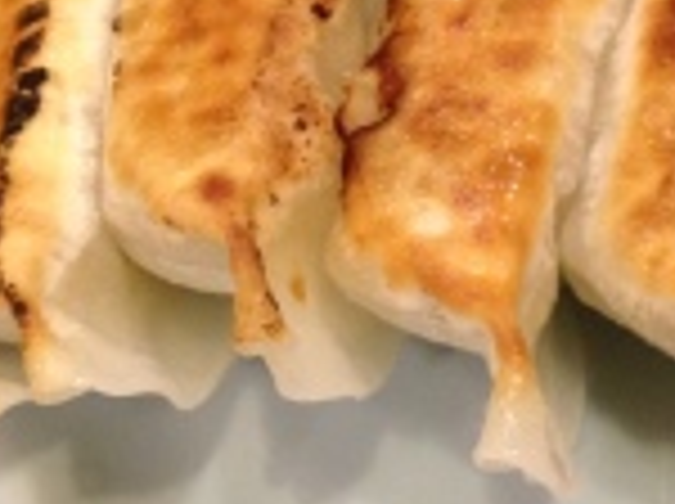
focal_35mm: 117
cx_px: 652
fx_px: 2278
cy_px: 133
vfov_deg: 12.6
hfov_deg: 16.6
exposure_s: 1/20
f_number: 2.4
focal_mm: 4.28
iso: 160
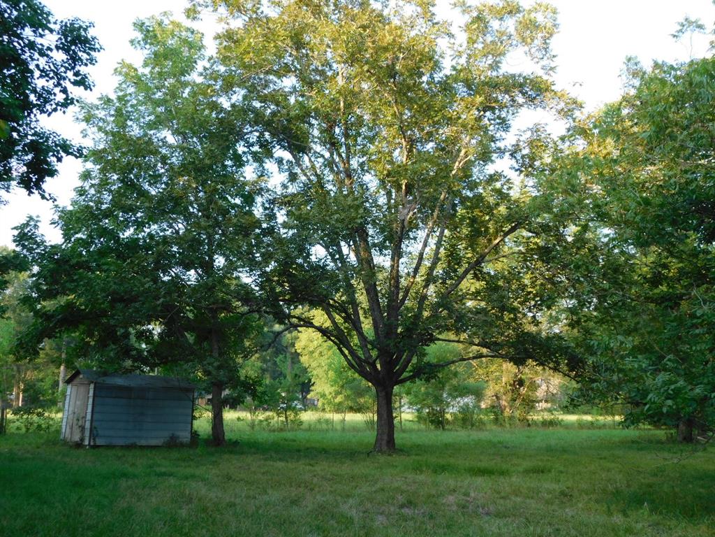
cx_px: 358
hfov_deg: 46.8
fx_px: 826
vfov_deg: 36.0
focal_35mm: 40
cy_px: 268
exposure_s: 1/80
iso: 125
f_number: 3.6
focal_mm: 7.1
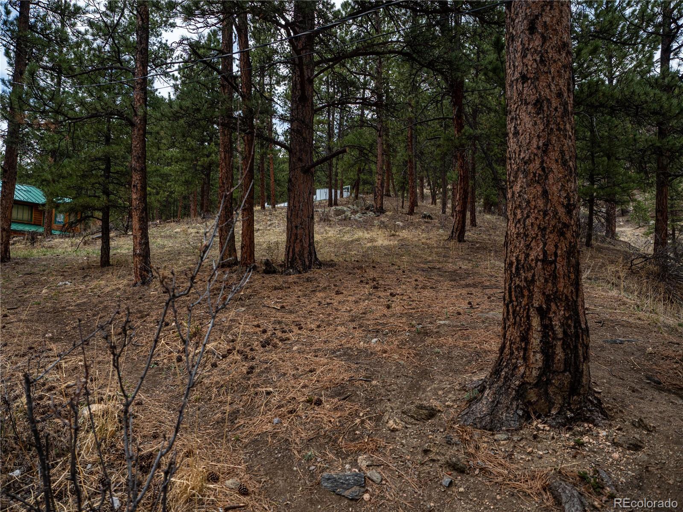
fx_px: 474
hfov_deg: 71.6
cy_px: 256
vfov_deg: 56.8
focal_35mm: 24
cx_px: 342
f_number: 2.8
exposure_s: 1/1250
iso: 200
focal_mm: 12
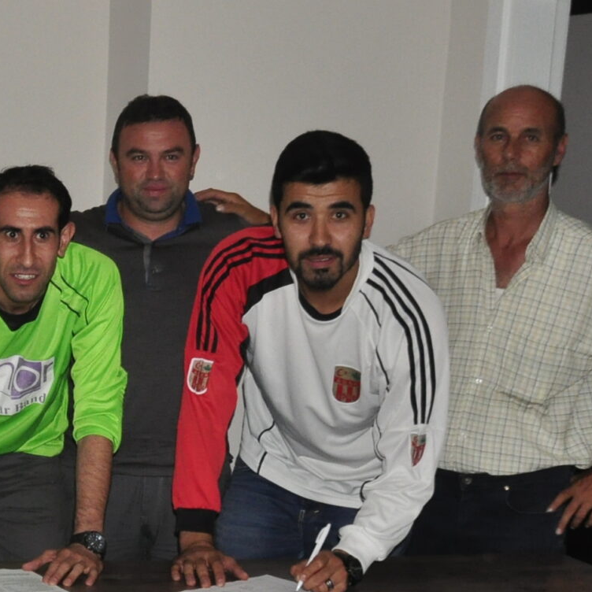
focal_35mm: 78
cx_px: -231
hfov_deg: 19.9
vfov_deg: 21.8
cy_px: 512
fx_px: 1509
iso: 1000
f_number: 7.1
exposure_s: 1/100
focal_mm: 18
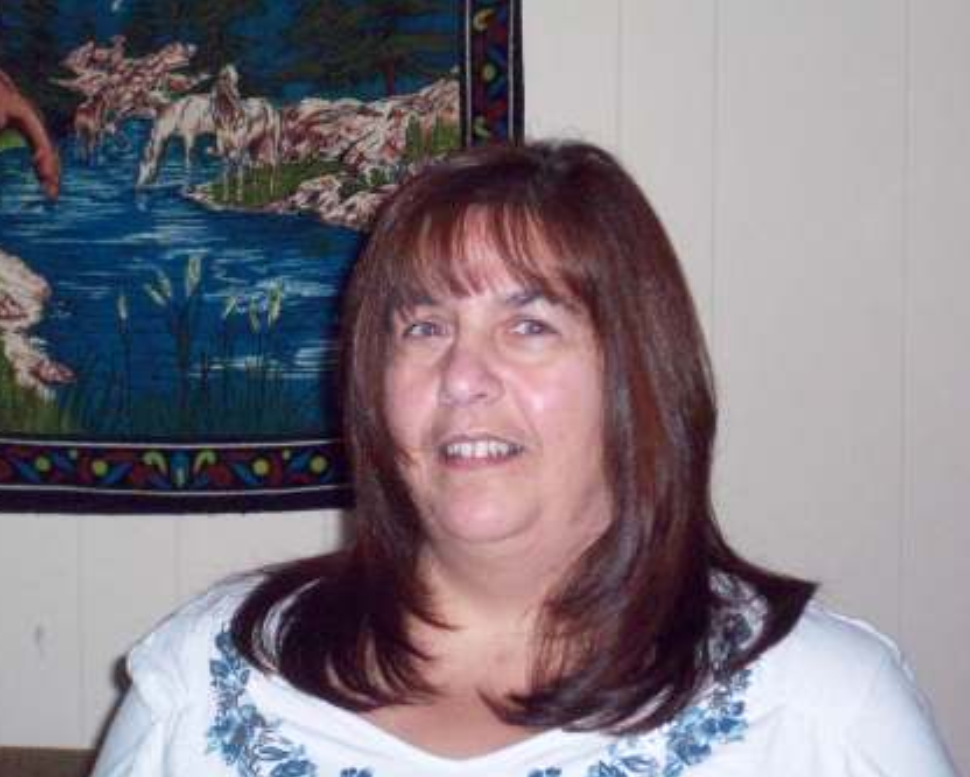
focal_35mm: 117
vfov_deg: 13.2
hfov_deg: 16.4
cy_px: 391
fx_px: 3360
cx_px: 471
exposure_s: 1/90.2
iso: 400
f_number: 5.2
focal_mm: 18.6
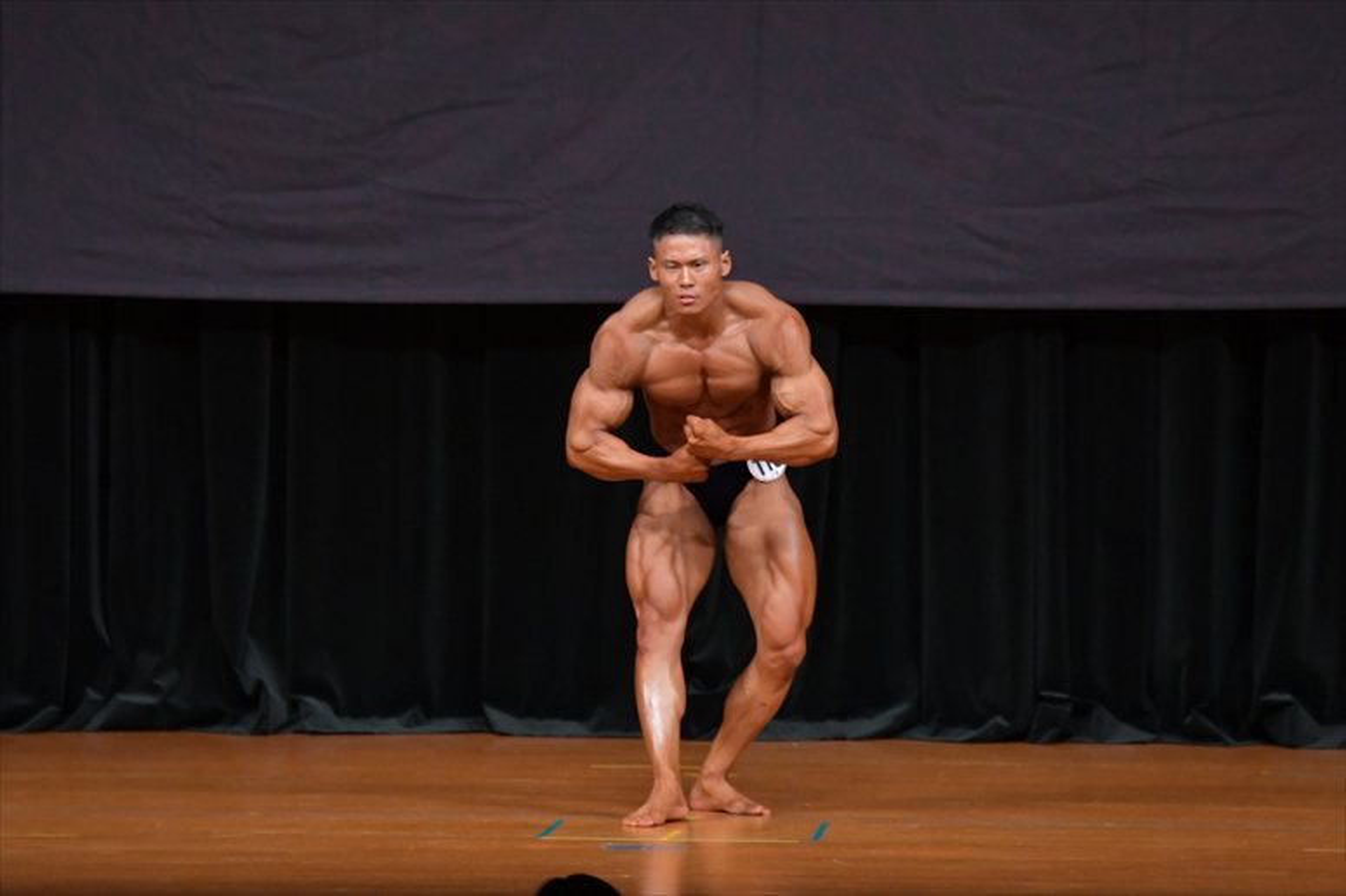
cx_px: 673
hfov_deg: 7.2
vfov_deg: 4.8
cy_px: 448
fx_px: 10651
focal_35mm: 285
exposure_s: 1/400
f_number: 5.6
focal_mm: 190
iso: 4000
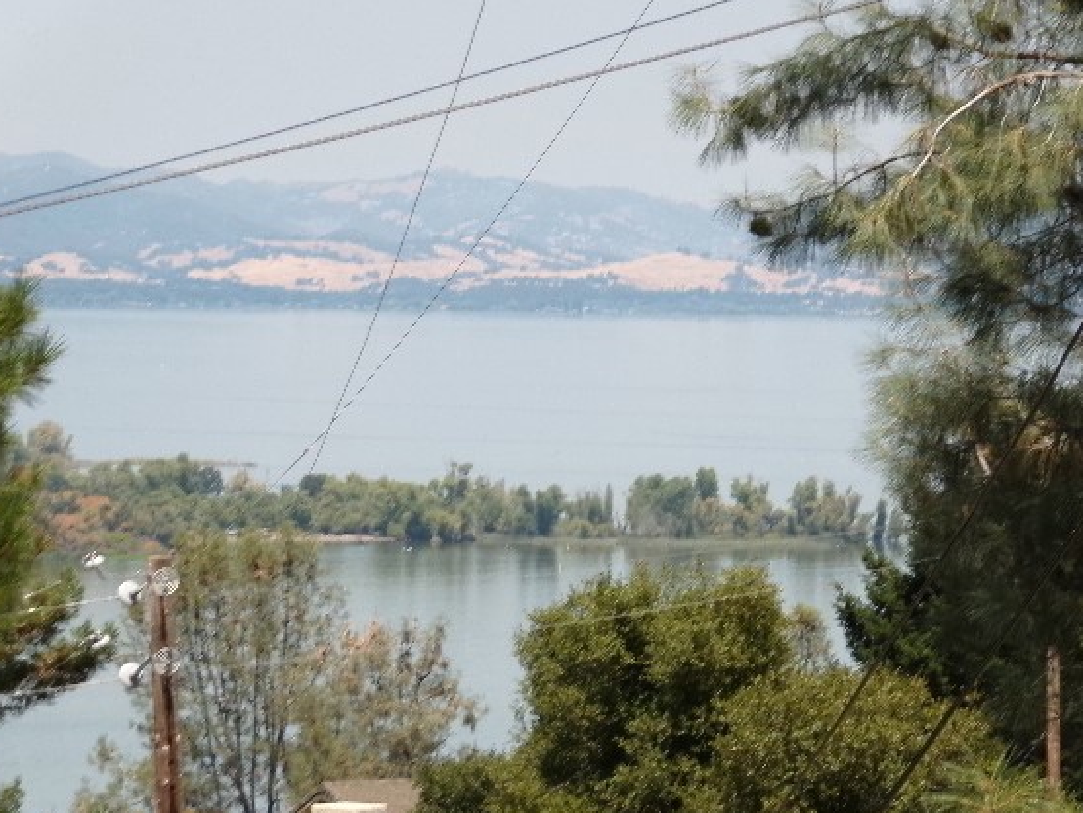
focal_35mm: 268
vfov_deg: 5.6
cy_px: 434
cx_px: 504
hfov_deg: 7.4
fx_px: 8388
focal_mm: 41.5
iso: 100
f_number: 5.6
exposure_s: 1/320
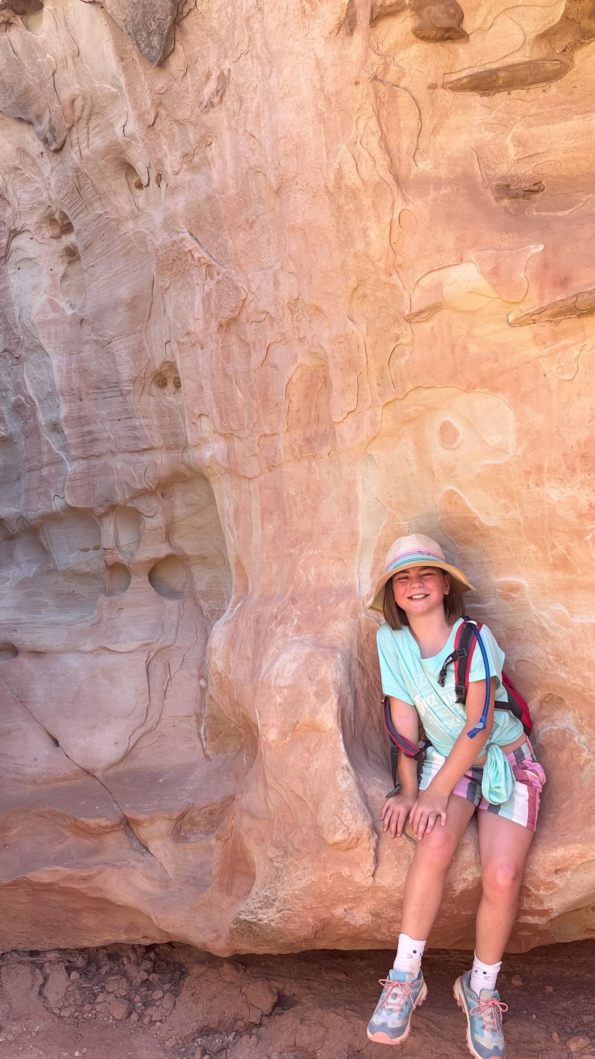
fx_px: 1150
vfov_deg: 49.1
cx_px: 342
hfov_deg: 29.0
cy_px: 633
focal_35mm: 41
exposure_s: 1/368
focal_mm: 5.1
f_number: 1.6
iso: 50
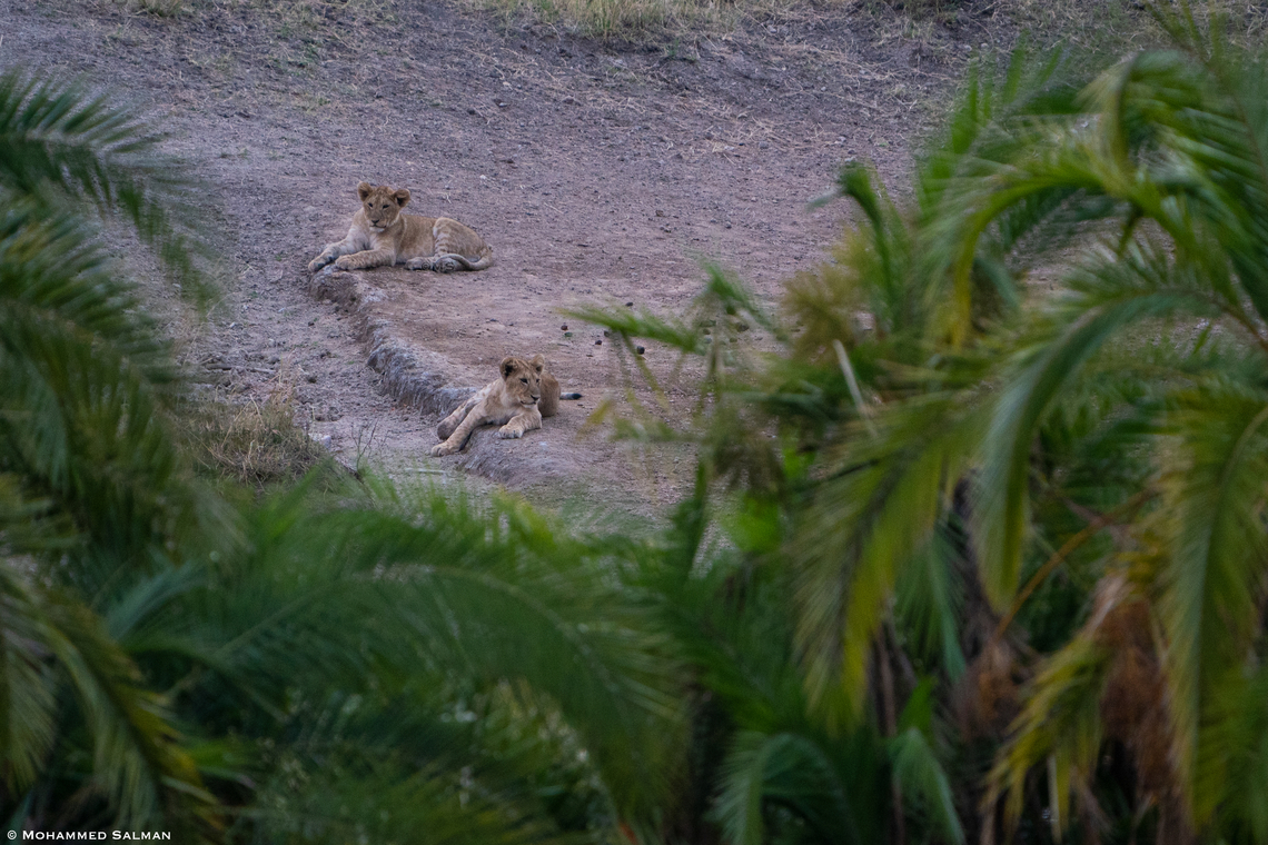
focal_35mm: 900
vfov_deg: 1.5
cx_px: 634
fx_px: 31698
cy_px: 422
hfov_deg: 2.3
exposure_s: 1/250
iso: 1600
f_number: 6.3
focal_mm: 600
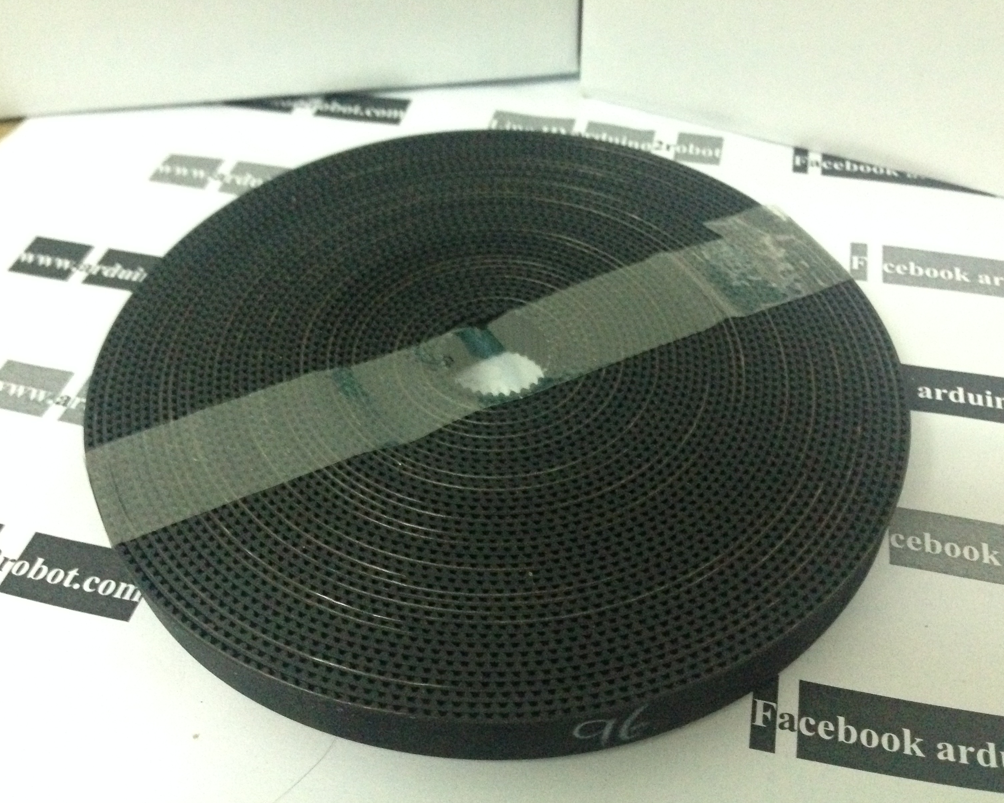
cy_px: 404
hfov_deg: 51.5
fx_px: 1040
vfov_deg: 42.2
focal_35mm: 35
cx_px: 507
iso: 800
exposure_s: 1/15
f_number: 2.4
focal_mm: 4.12
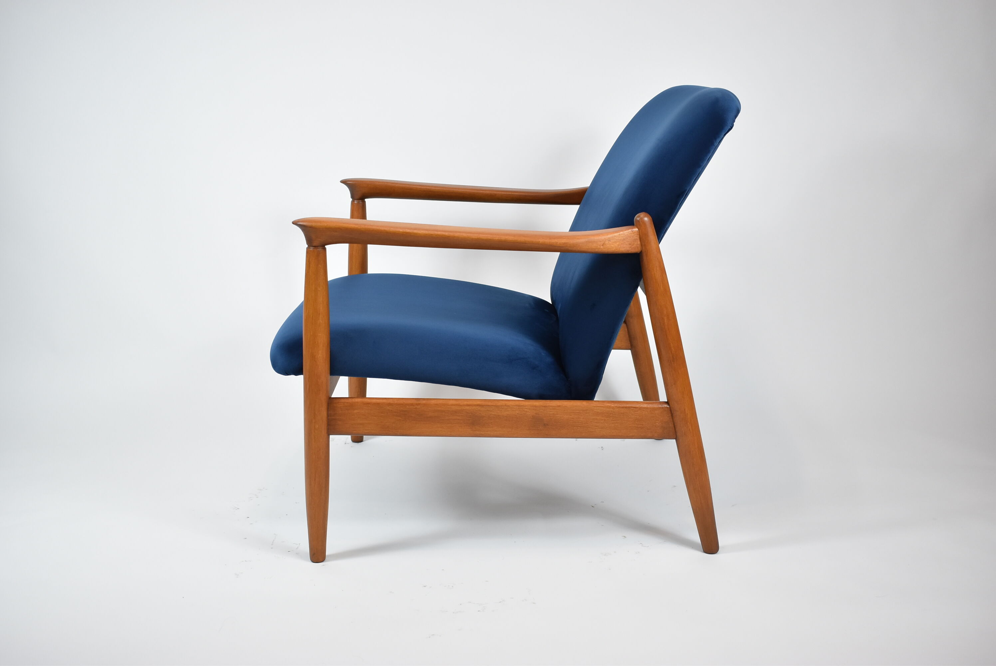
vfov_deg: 34.3
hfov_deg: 49.5
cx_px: 498
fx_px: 1080
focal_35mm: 39
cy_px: 333
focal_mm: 26
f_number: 4.5
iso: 800
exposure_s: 1/125
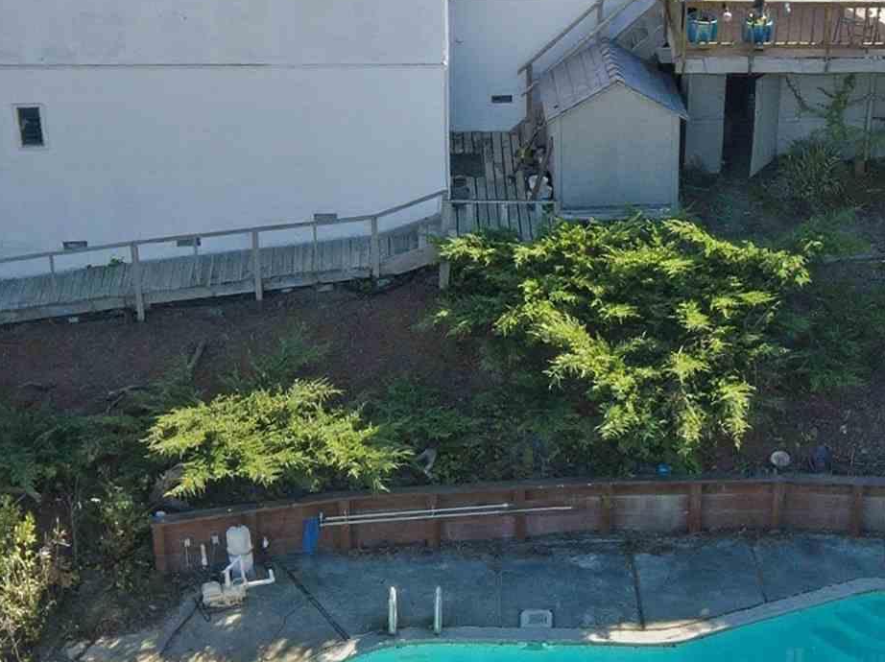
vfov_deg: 21.0
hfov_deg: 27.2
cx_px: 717
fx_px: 1788
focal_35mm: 70
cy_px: 338
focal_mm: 4.7
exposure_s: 1/310
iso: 100
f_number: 2.2
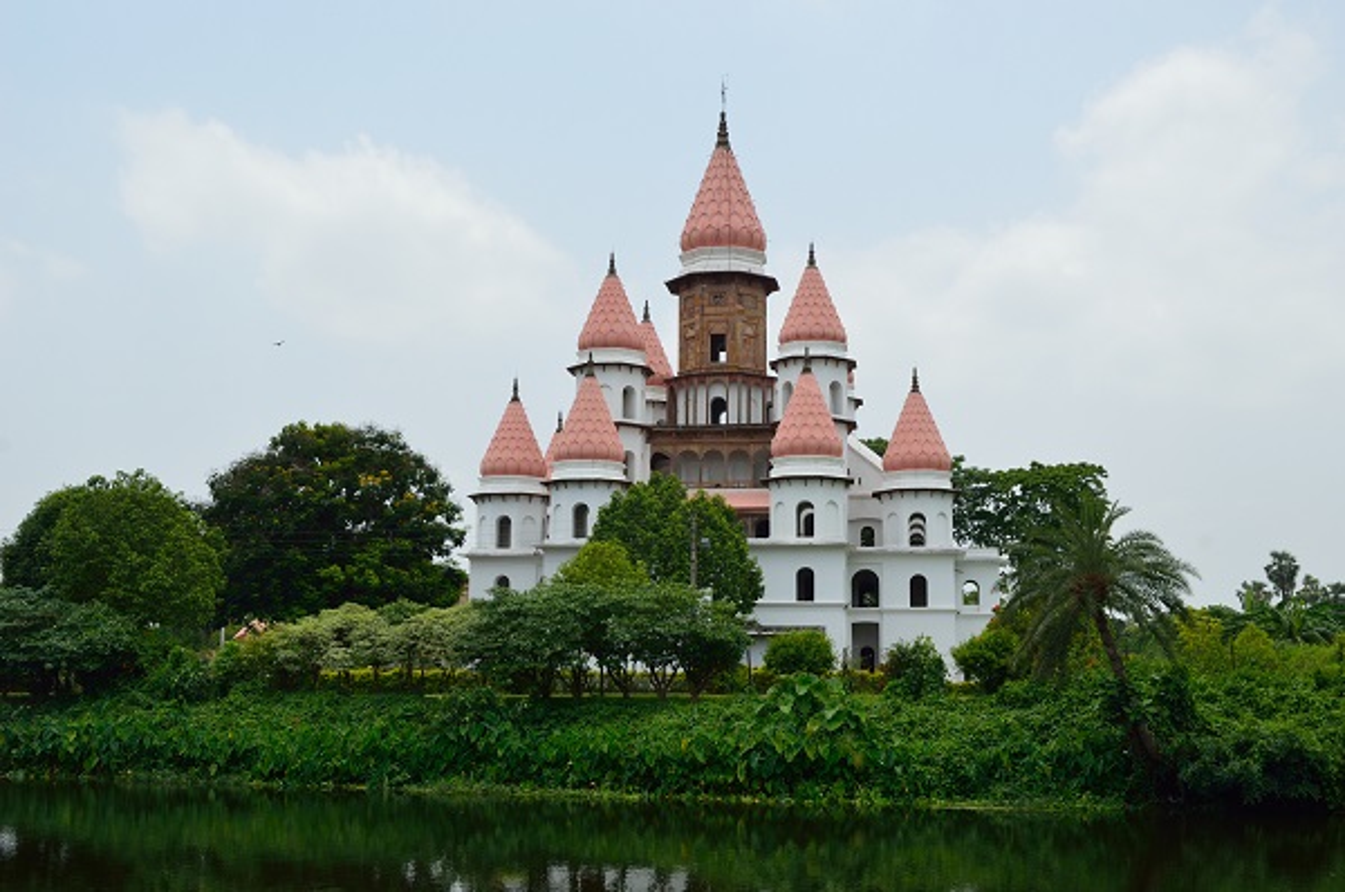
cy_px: 446
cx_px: 672
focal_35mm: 39
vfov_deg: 34.1
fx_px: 1455
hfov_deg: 49.6
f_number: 11
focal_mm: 26
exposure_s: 1/400
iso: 400
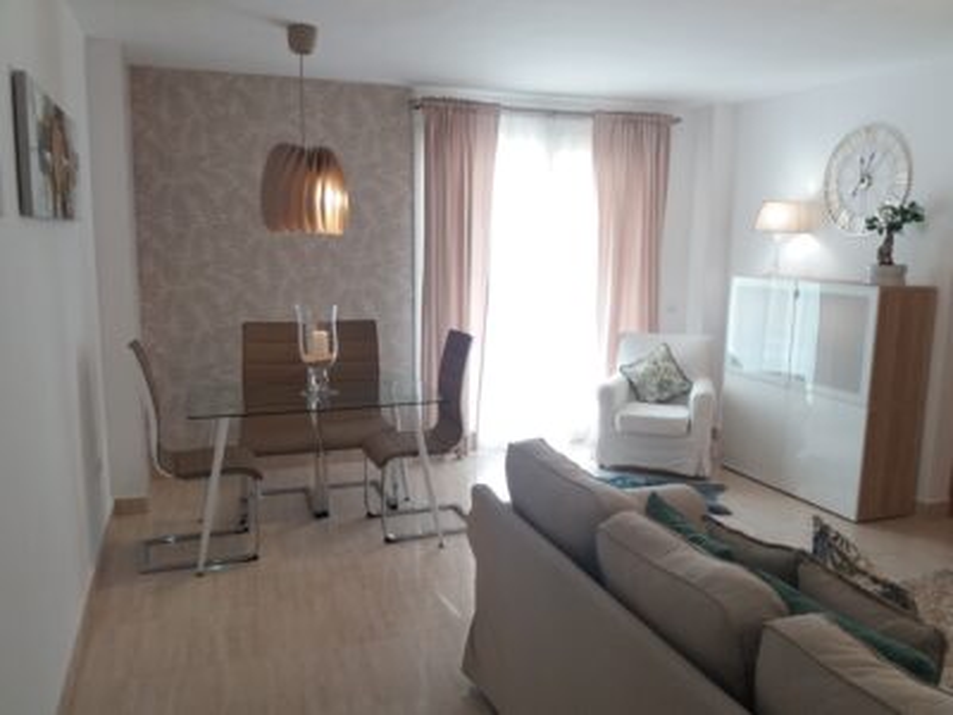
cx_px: 476
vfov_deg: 49.7
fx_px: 771
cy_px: 358
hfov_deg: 63.4
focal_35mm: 28
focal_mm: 3.7
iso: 64
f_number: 1.9
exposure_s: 1/33
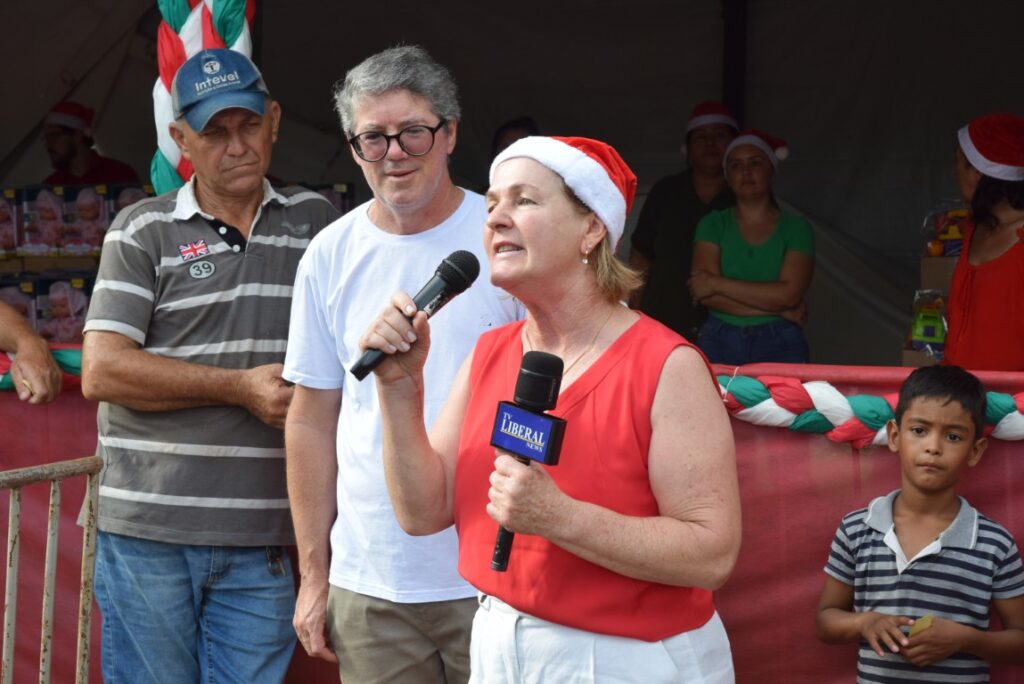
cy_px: 342
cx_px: 512
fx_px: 2134
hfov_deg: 27.0
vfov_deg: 18.2
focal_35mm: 75
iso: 320
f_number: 8
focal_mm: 50
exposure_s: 1/250
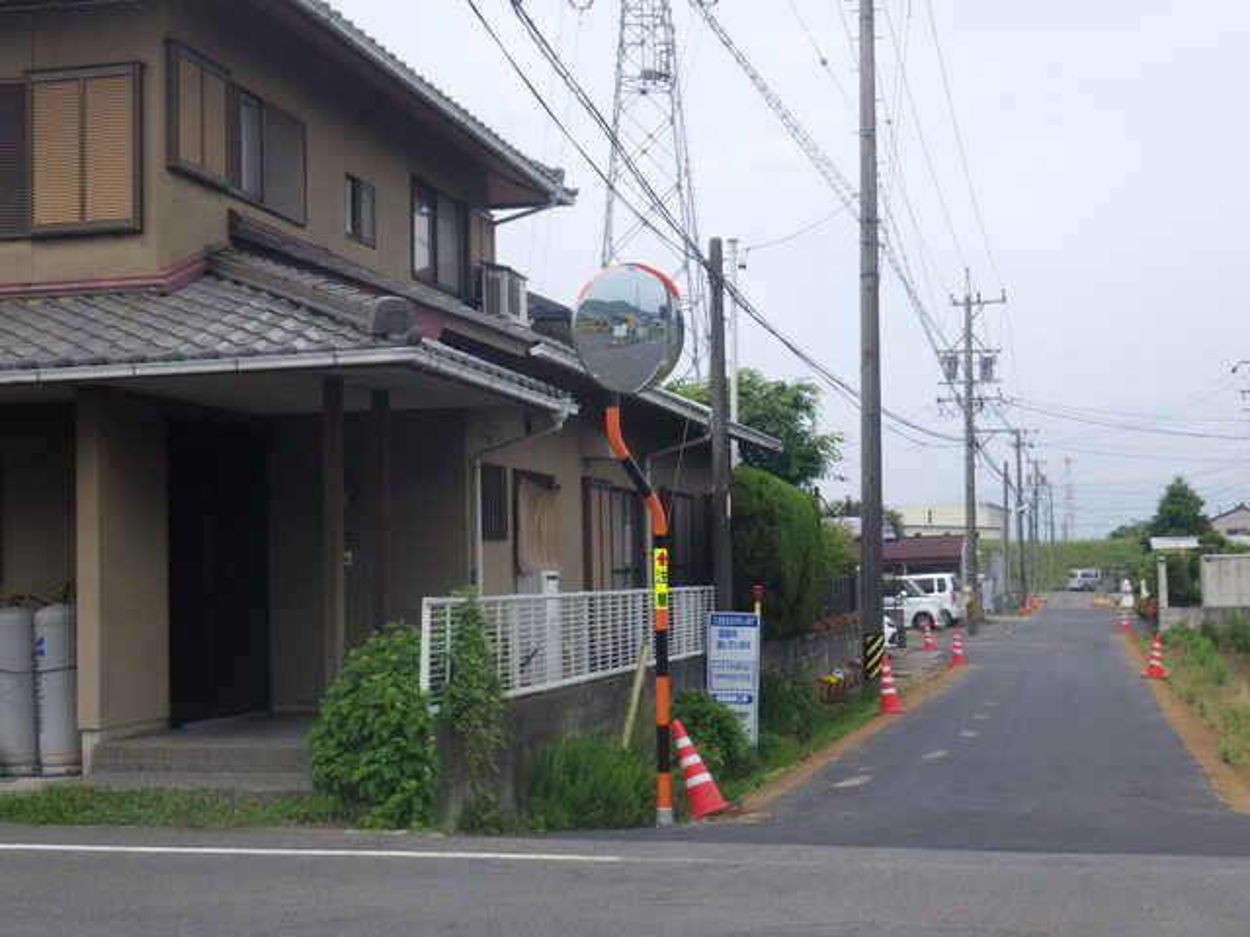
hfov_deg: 37.5
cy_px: 468
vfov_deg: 28.6
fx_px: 1842
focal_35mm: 51
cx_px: 625
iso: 125
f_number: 5.3
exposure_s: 1/500
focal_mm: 9.1
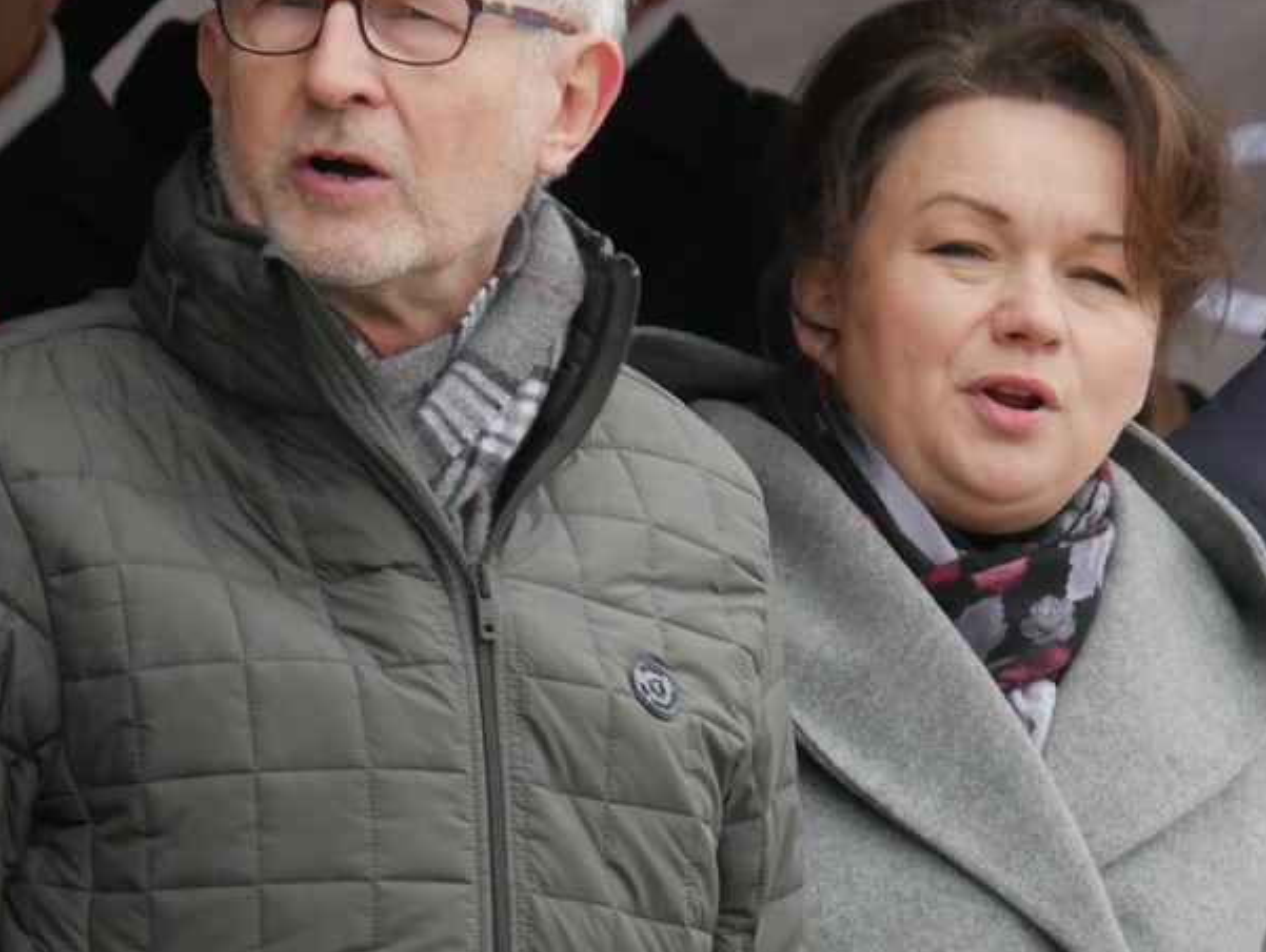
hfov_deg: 4.3
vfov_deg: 3.2
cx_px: 379
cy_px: 708
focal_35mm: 464
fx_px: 16987
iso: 640
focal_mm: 97
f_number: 5.5
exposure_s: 1/250
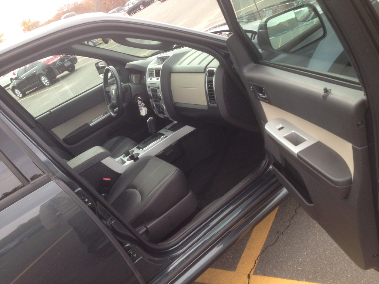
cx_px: 190
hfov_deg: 55.4
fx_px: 361
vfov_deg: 42.9
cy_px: 142
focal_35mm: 33
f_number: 2.4
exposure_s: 1/120
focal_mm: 4.13
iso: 64
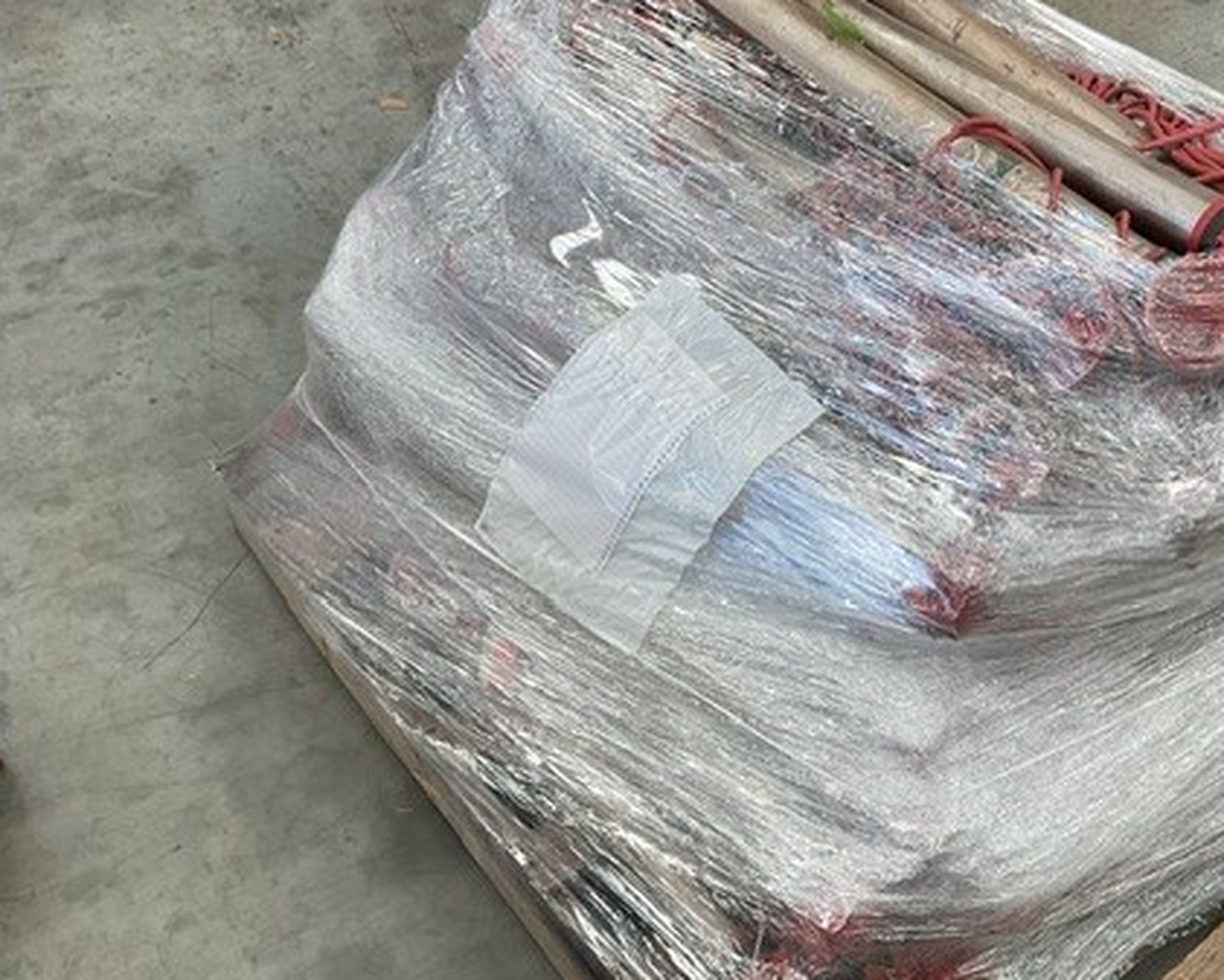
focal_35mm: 43
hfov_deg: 42.2
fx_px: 1558
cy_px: 486
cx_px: 829
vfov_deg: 34.9
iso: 25
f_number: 1.8
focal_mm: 3
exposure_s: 1/100
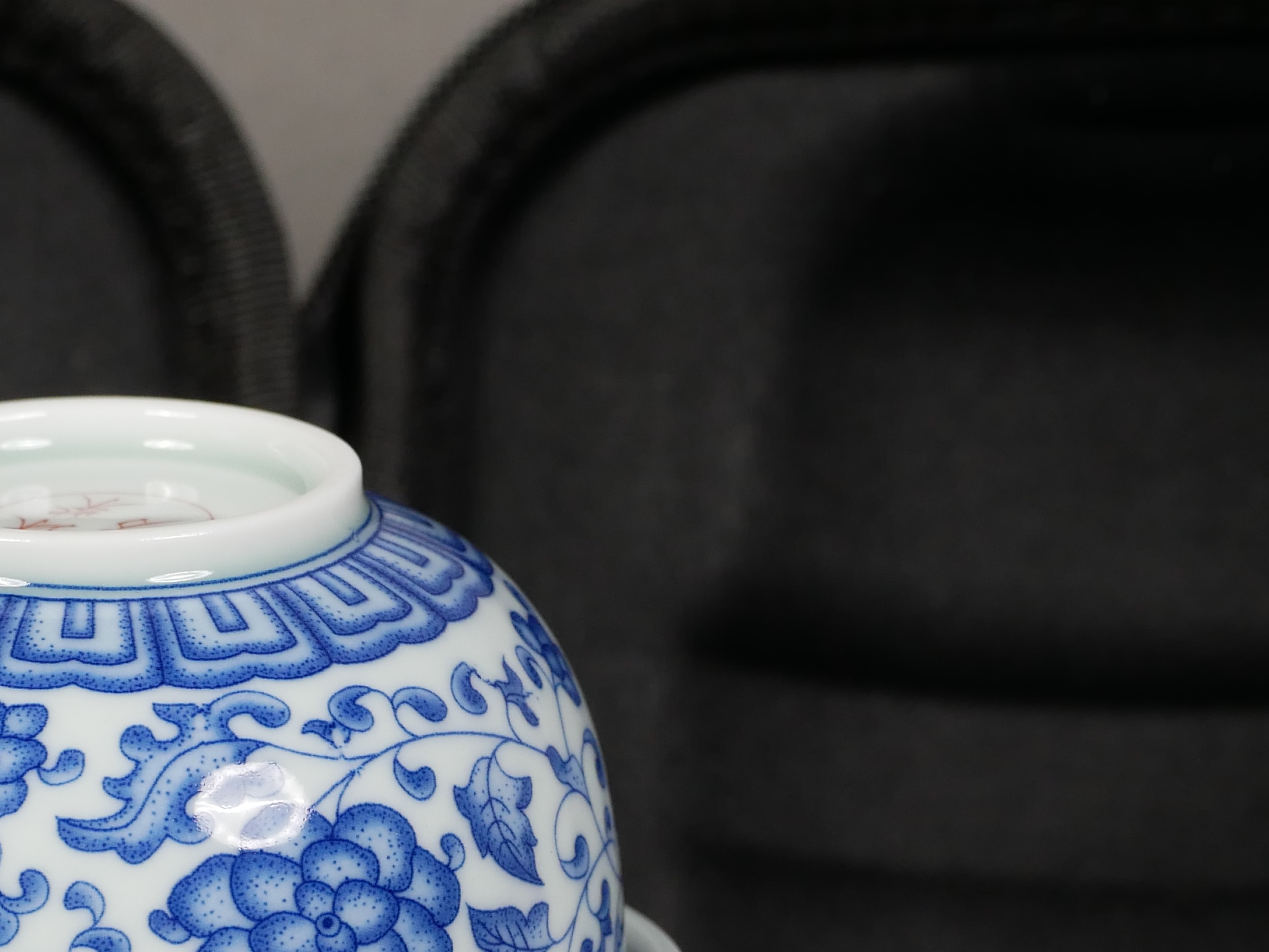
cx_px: 197
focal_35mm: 228
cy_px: 939
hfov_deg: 8.7
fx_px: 8361
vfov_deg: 6.5
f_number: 5.6
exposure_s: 1/80
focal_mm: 45
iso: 400
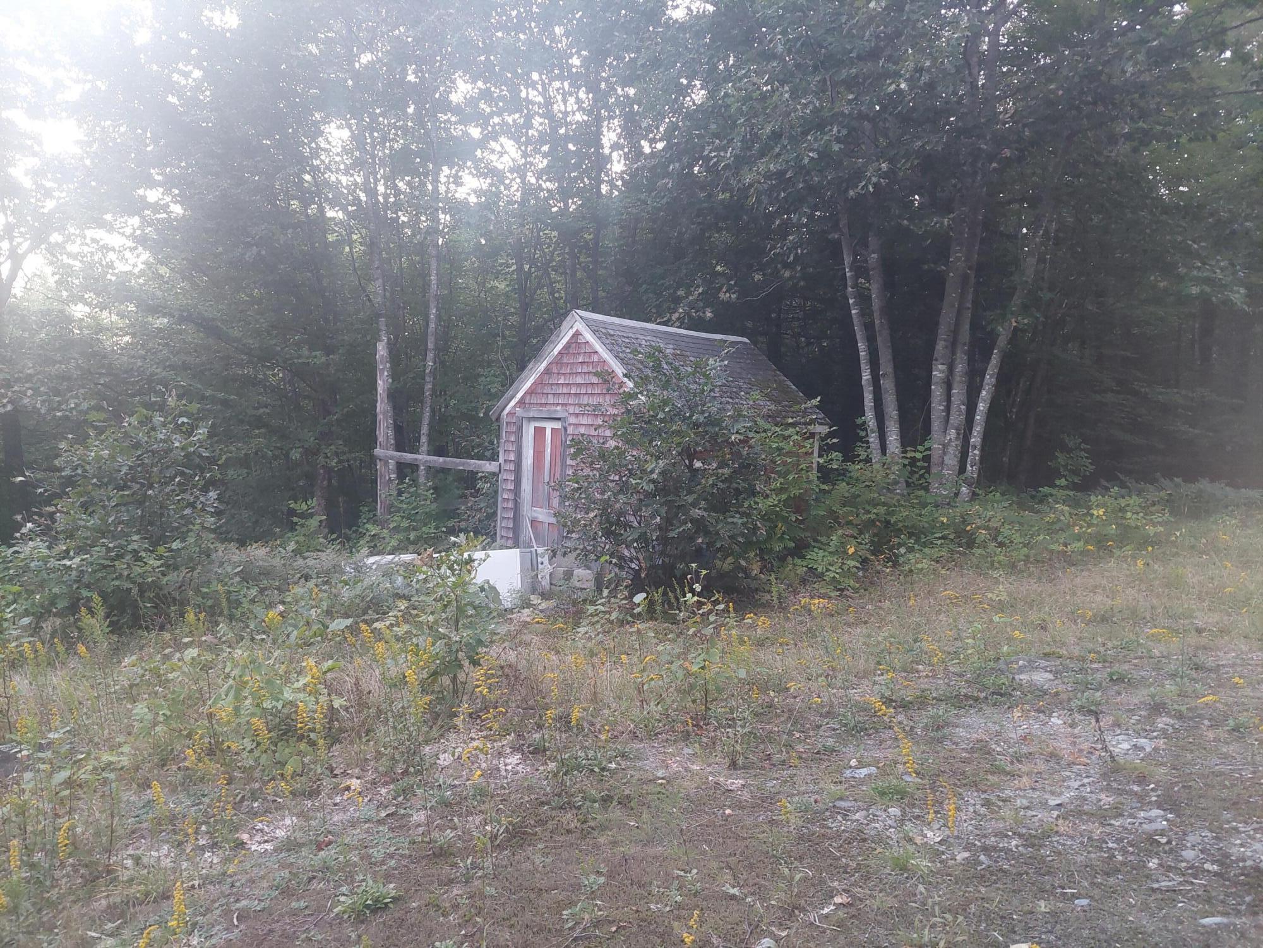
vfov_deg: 56.8
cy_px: 474
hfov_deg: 71.6
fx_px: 876
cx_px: 632
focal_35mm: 24
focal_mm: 5.23
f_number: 1.8
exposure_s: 1/24
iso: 400
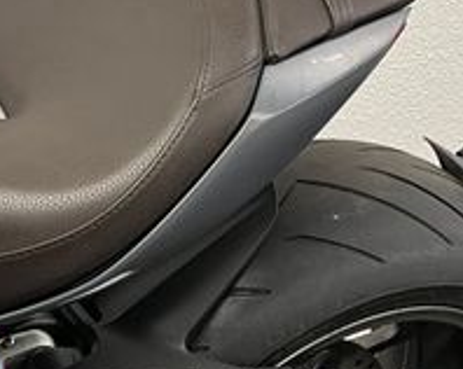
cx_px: 203
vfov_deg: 18.7
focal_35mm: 82
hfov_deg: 23.3
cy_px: 175
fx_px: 1123
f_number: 1.6
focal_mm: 5.1
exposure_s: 1/50
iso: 100
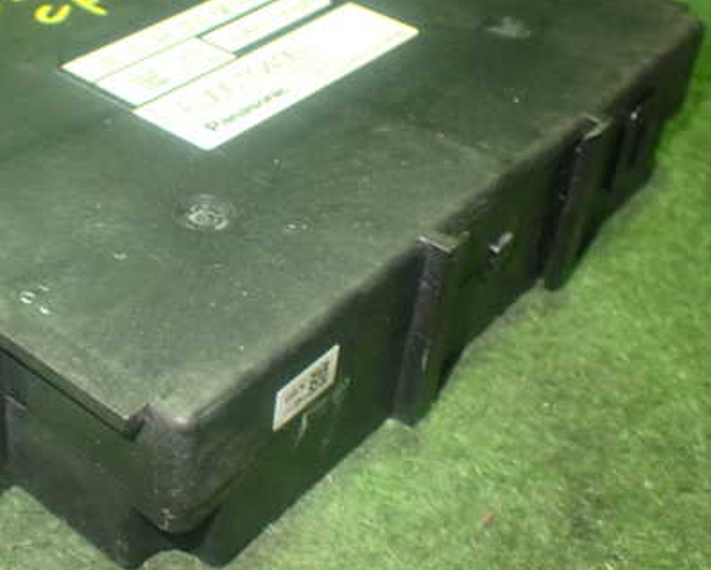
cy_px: 219
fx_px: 1179
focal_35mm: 56
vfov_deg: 27.1
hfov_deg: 32.9
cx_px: 179
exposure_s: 1/25
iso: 800
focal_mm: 6.83
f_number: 2.7
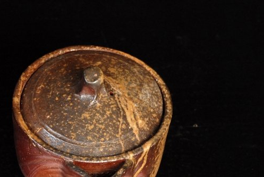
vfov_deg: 5.1
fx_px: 1982
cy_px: 122
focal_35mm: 270
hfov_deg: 7.6
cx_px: 95
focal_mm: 105
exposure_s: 1/60
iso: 500
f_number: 10
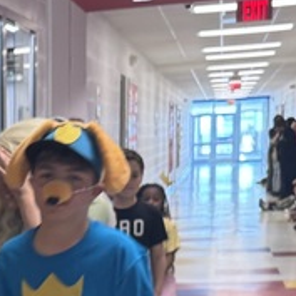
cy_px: 418
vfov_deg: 13.5
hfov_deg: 12.9
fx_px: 1190
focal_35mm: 123
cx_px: -237
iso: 125
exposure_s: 1/60
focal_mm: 6.76
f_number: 1.78
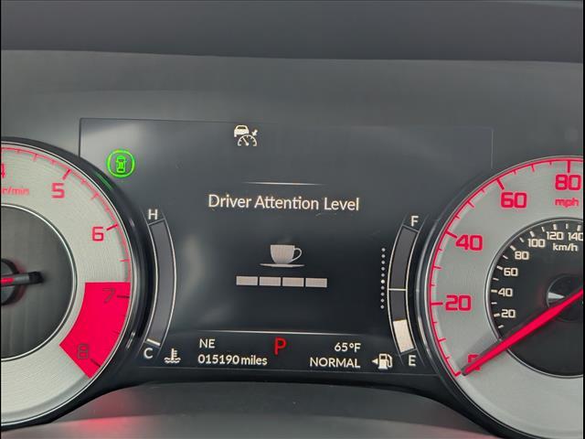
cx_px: 292
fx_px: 828
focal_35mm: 49
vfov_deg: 29.7
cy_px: 220
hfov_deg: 38.9
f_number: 1.68
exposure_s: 1/244
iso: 167
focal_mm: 6.9
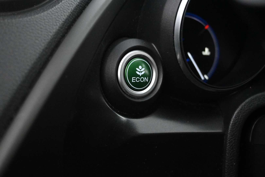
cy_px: 88
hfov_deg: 46.4
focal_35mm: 42
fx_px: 309
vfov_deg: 31.9
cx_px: 132
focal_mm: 28
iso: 8000
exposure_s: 1/50
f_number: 4.5
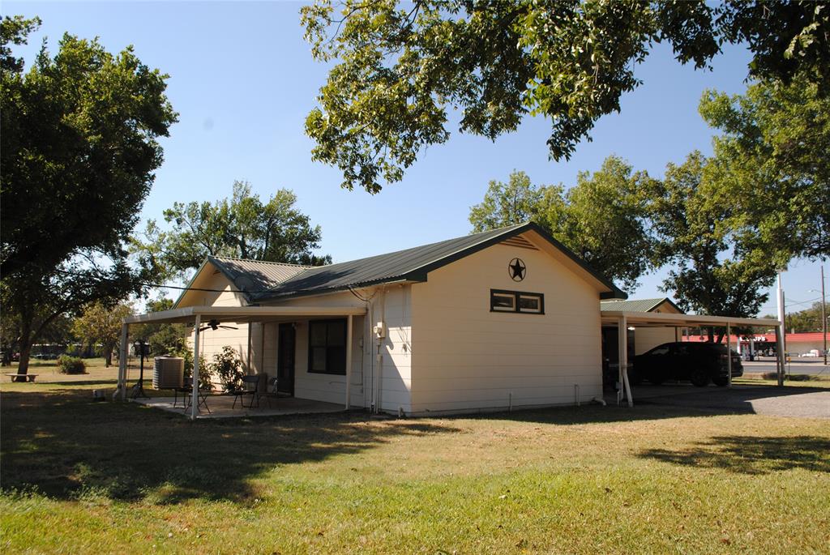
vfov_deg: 48.0
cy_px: 278
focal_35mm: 27
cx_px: 415
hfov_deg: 67.3
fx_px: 623
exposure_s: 1/200
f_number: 7.1
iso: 100
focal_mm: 18
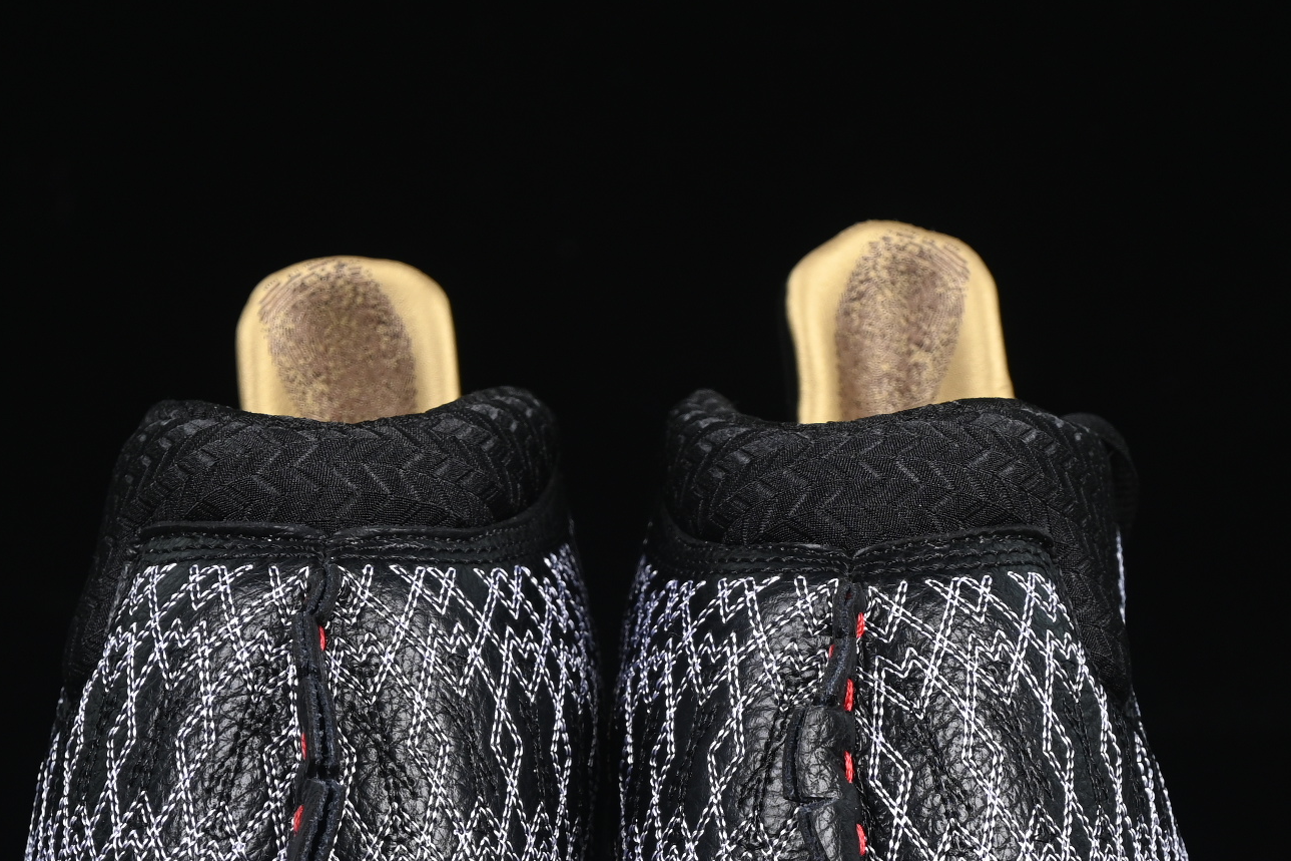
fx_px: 5808
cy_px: 693
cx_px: 611
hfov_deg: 12.7
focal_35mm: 162
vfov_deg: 8.5
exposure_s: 1/60
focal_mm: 50
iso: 160
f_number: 6.3
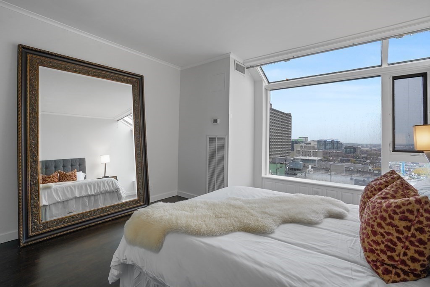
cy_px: 144
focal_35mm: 16
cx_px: 215
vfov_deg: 73.8
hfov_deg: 96.7
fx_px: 191
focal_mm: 16
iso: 800
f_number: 9
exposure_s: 1/8
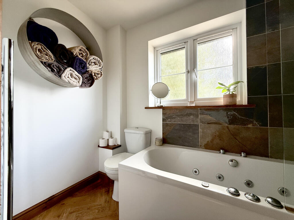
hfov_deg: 102.1
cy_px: 110
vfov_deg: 85.7
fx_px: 119
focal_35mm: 14
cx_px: 147
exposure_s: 1/99
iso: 160
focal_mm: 2.22
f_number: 2.2
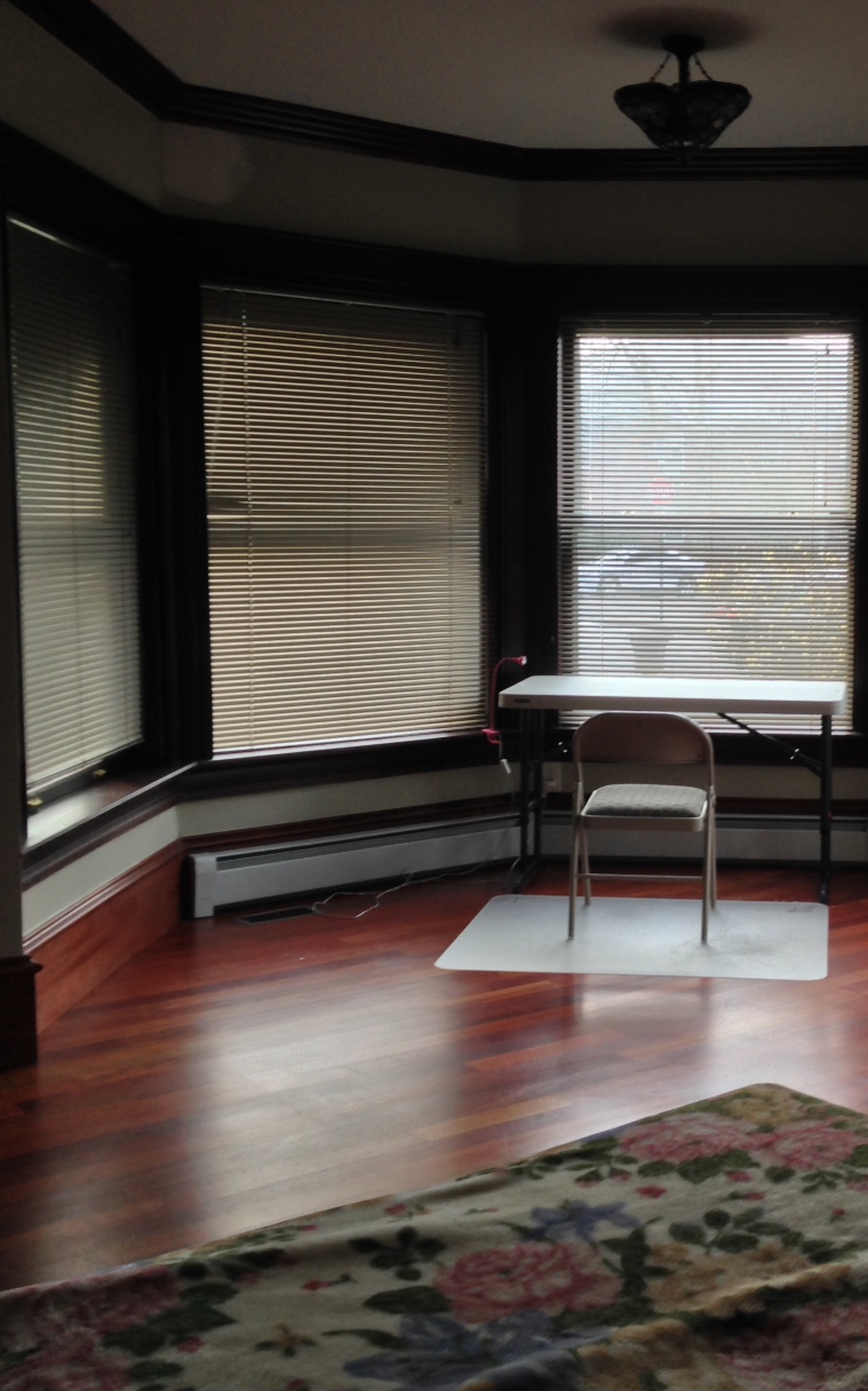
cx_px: 725
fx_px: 1780
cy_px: 700
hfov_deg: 26.8
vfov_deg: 42.7
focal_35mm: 47
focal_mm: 4.12
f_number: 2.4
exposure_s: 1/20
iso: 50
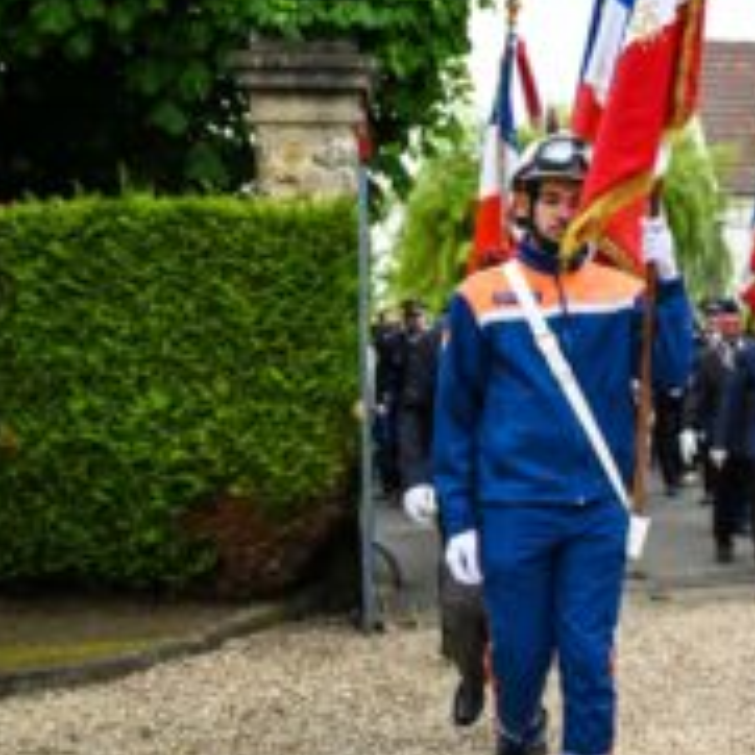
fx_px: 1504
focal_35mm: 61
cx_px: 784
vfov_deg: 28.1
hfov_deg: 26.4
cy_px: 298
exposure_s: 1/500
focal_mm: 32.5
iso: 200
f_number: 2.8
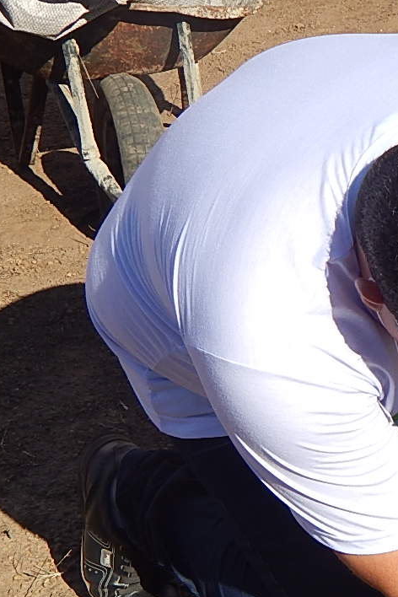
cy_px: 430
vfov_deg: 20.1
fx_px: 1675
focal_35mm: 101
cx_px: 666
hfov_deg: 12.6
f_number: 7.1
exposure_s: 1/500
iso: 125
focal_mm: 7.7
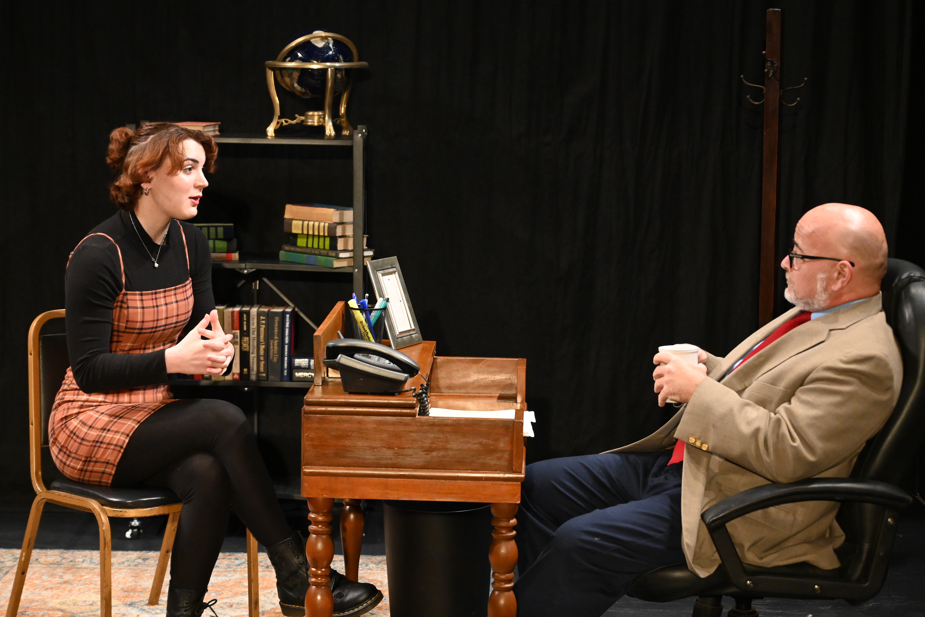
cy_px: 308
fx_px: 2235
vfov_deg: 15.7
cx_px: 462
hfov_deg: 23.4
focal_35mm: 87
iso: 3200
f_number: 4
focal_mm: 58
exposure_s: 1/160
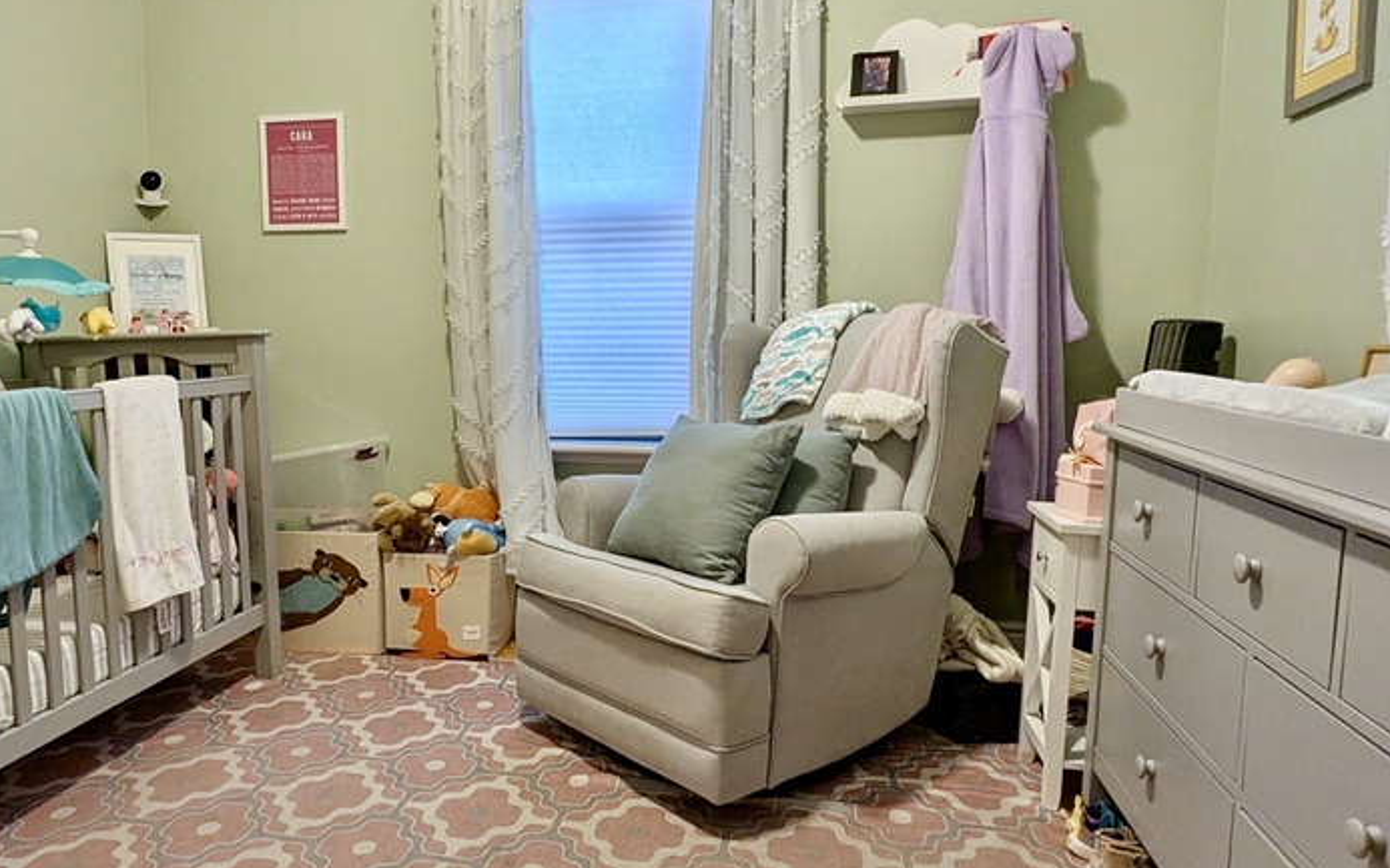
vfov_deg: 49.3
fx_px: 947
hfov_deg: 71.8
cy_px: 423
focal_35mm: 25
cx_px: 554
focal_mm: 2.35
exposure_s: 1/23.8
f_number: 2.2
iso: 129
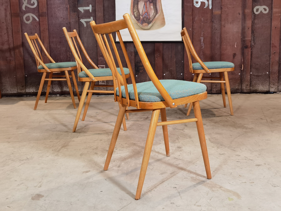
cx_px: 140
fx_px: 333
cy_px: 106
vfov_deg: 35.1
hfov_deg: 45.8
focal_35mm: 41
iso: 125
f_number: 1.9
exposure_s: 1/50
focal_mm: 6.71
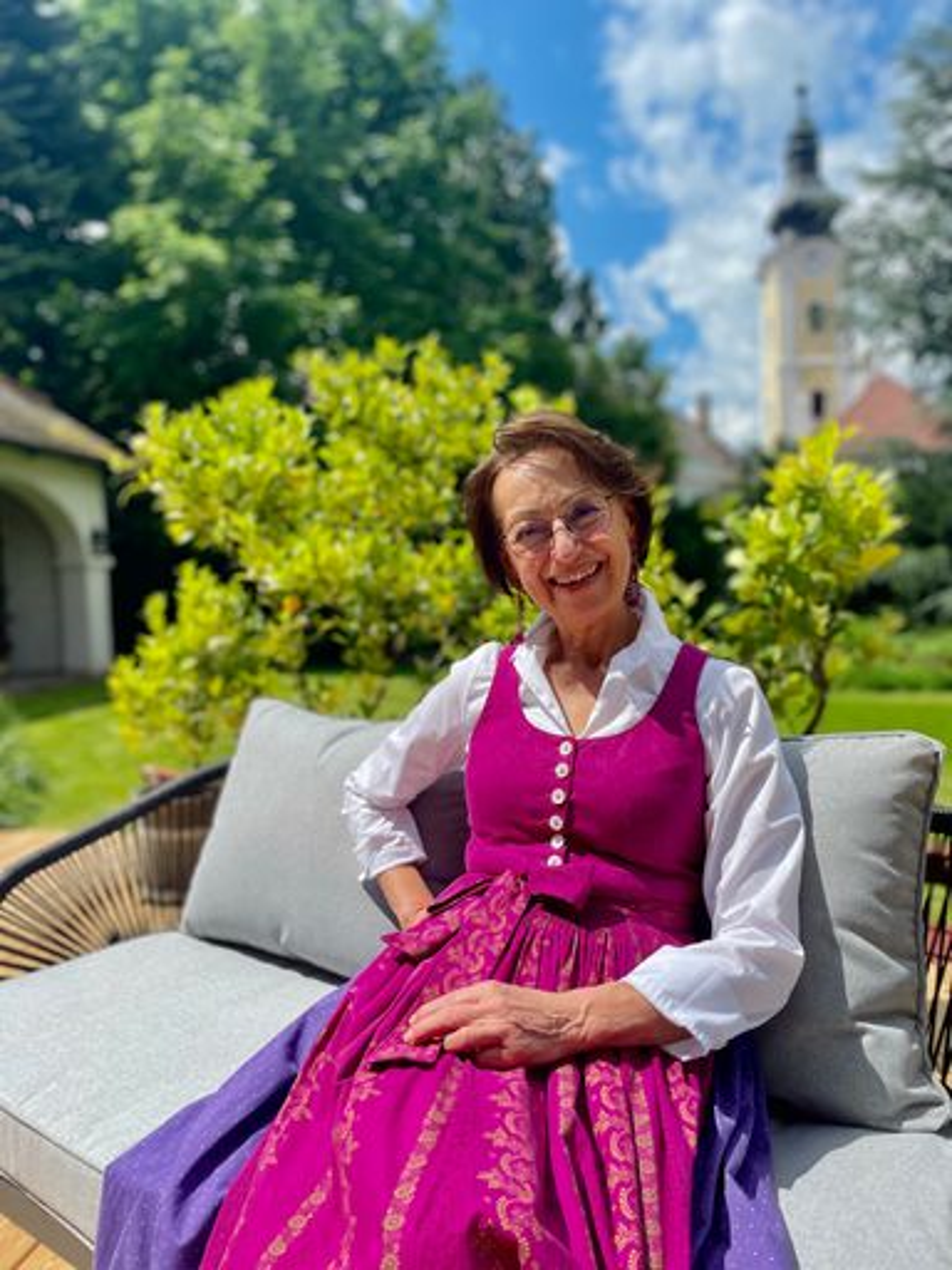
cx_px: 476
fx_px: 953
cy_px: 635
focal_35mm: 26
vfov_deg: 67.3
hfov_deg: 53.1
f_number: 1.6
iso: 50
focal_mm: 4.2
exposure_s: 1/5556
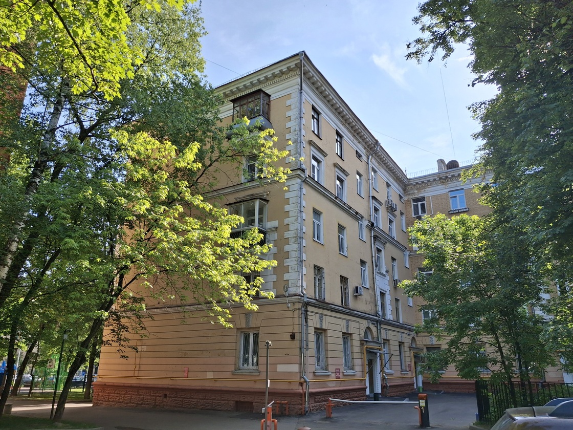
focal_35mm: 25
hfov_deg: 69.4
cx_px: 286
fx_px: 414
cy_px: 215
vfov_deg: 54.9
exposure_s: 1/1111
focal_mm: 4.69
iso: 32
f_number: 1.8
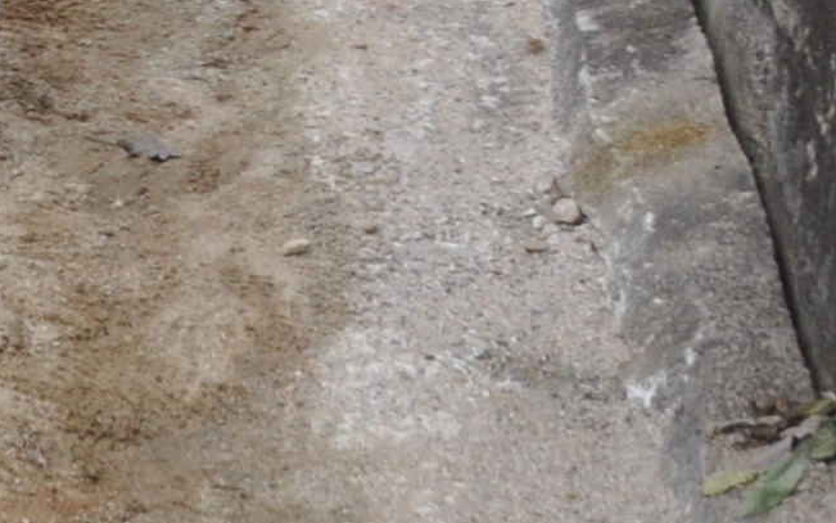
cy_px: -743
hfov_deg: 9.2
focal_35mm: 181
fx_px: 4124
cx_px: -1689
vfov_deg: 6.8
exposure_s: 1/125
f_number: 5.6
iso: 360
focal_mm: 18
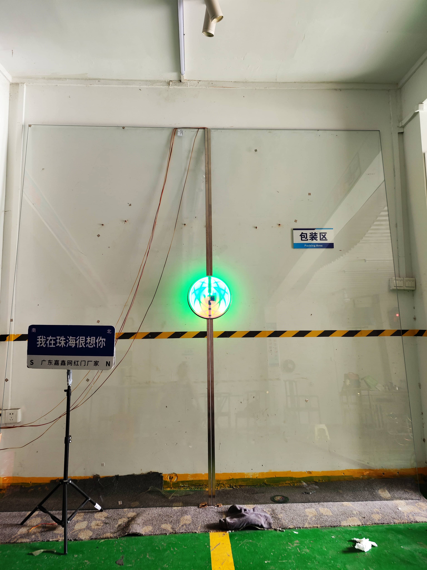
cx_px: 214
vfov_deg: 73.9
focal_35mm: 23
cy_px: 285
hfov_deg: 58.9
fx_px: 378
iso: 372
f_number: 1.9
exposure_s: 1/54.8
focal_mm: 8.7
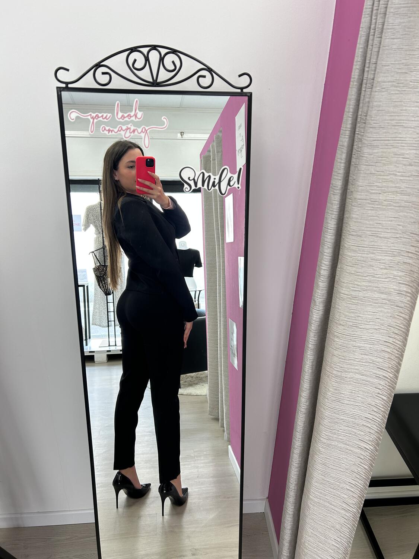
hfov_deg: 53.1
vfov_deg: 67.3
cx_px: 210
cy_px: 280
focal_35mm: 26
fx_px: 420
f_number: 1.5
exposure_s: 1/100
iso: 50
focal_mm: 5.7
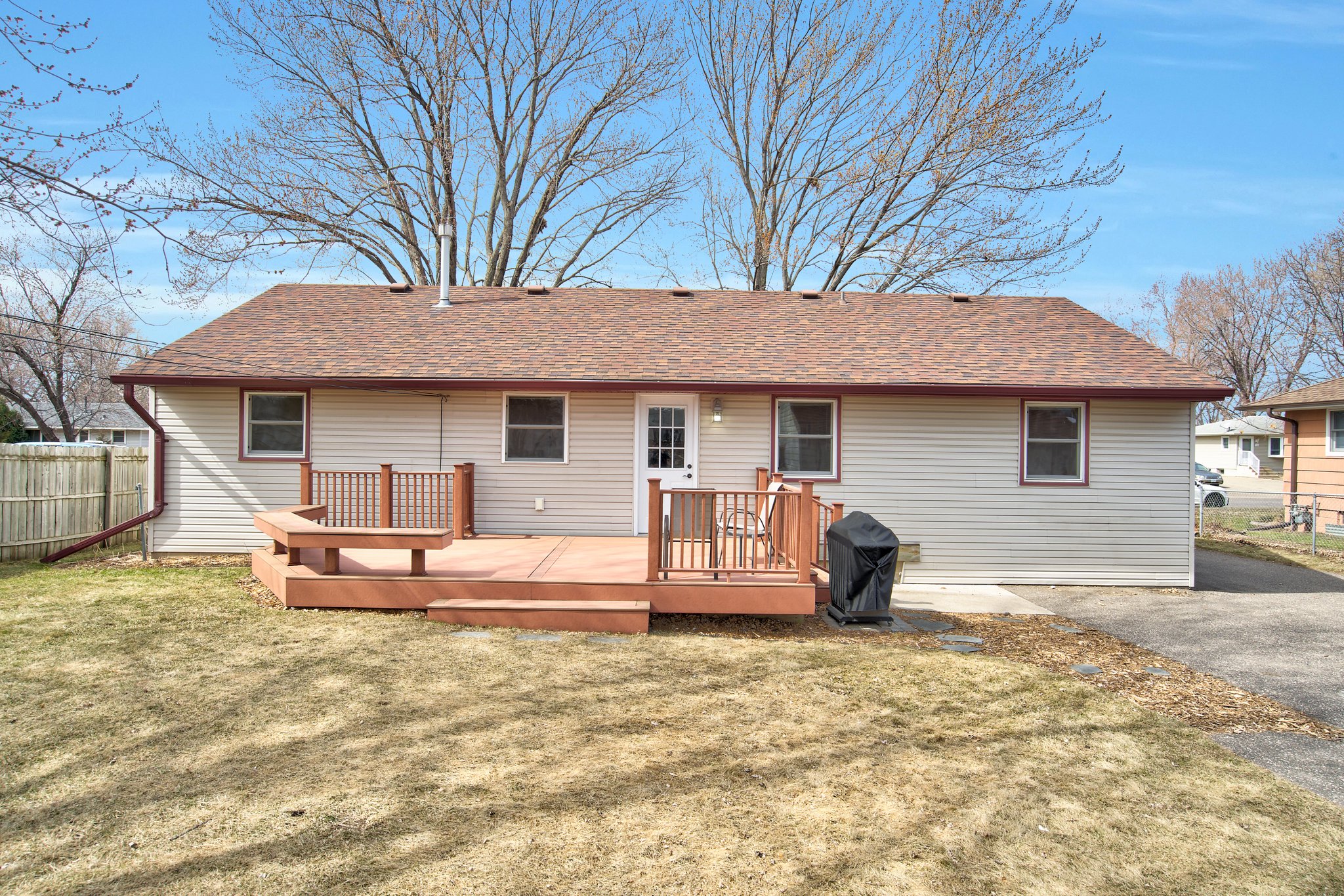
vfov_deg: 59.5
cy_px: 448
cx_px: 672
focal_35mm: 21
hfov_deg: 81.2
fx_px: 784
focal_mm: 21
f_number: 8
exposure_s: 1/50
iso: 100
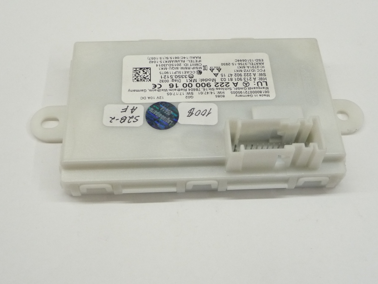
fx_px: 459
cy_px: 142
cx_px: 189
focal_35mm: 42
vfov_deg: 34.3
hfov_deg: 44.8
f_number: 3.3
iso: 250
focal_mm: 4.7
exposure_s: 1/60
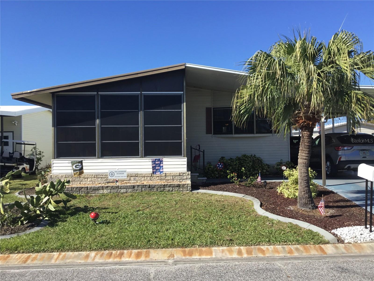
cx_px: 187
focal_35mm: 31
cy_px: 140
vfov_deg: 45.4
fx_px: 335
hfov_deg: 58.4
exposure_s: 1/849
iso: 25
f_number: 2.4
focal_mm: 3.3
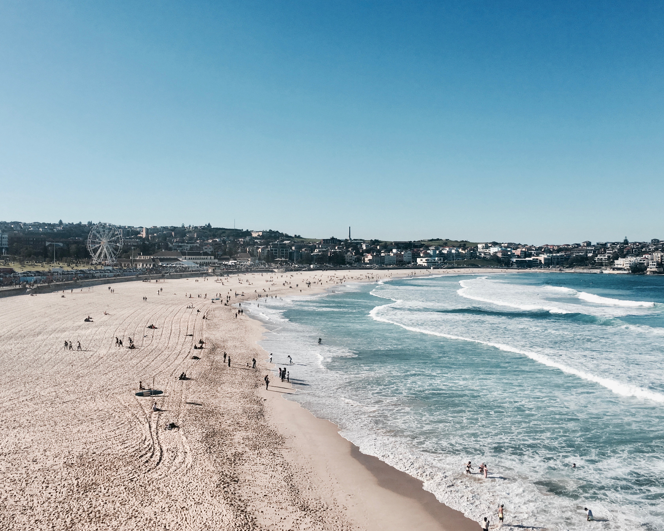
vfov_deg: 43.3
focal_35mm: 34
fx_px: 668
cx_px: 332
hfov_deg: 52.8
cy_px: 254
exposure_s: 1/2331
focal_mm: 4.15
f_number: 2.2
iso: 25
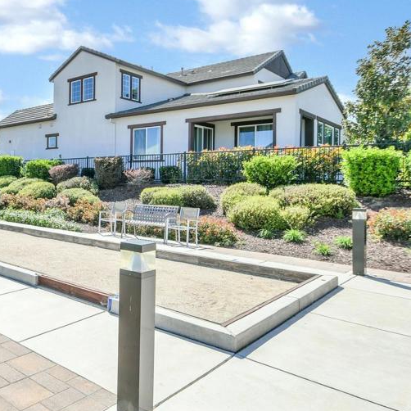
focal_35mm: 26
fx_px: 349
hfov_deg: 54.0
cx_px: 49
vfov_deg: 60.7
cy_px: 175
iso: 200
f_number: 5.6
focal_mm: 10
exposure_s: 1/500
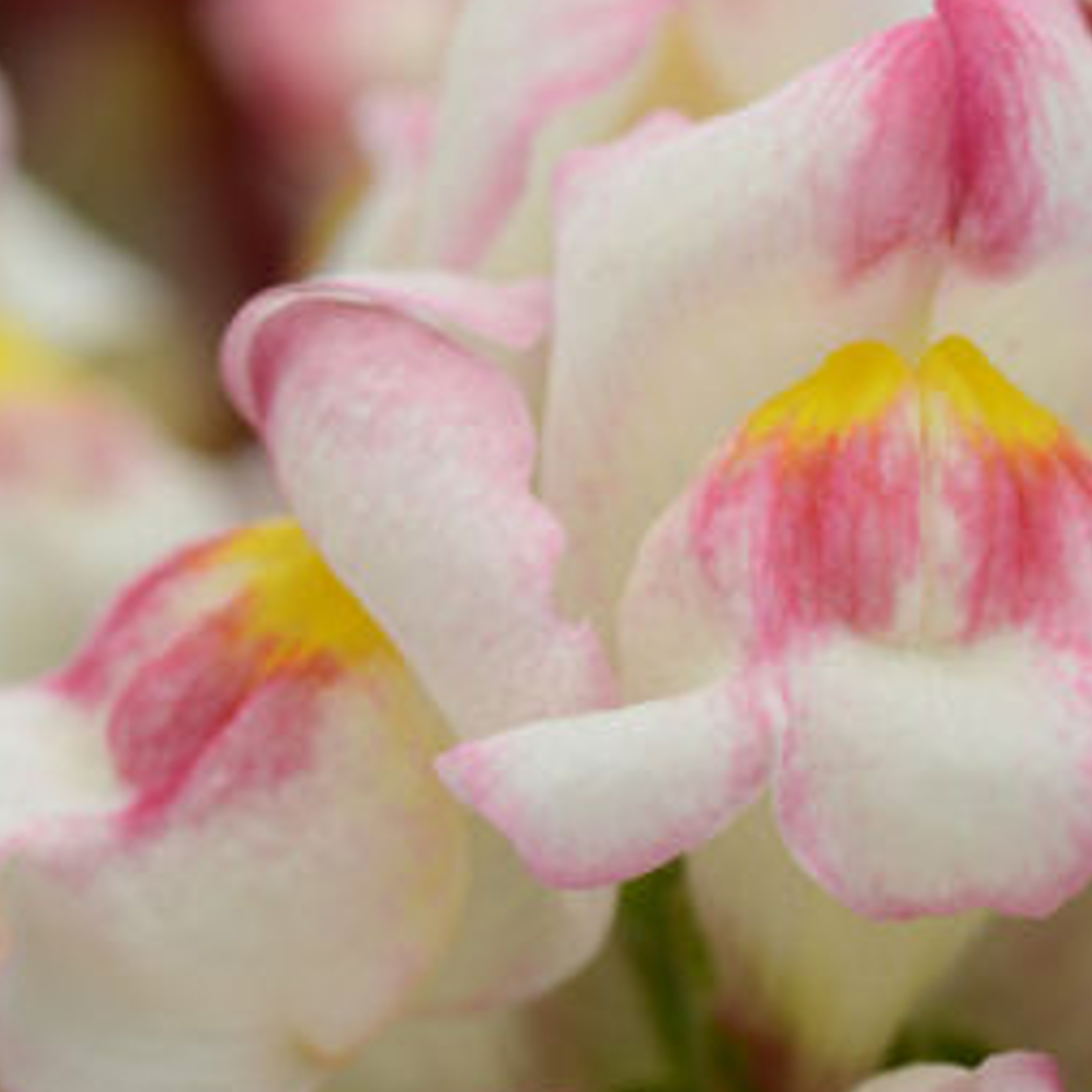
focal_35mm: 263
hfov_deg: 6.7
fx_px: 9387
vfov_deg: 6.6
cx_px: 688
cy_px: 1210
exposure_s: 1/160
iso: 200
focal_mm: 105
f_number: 11
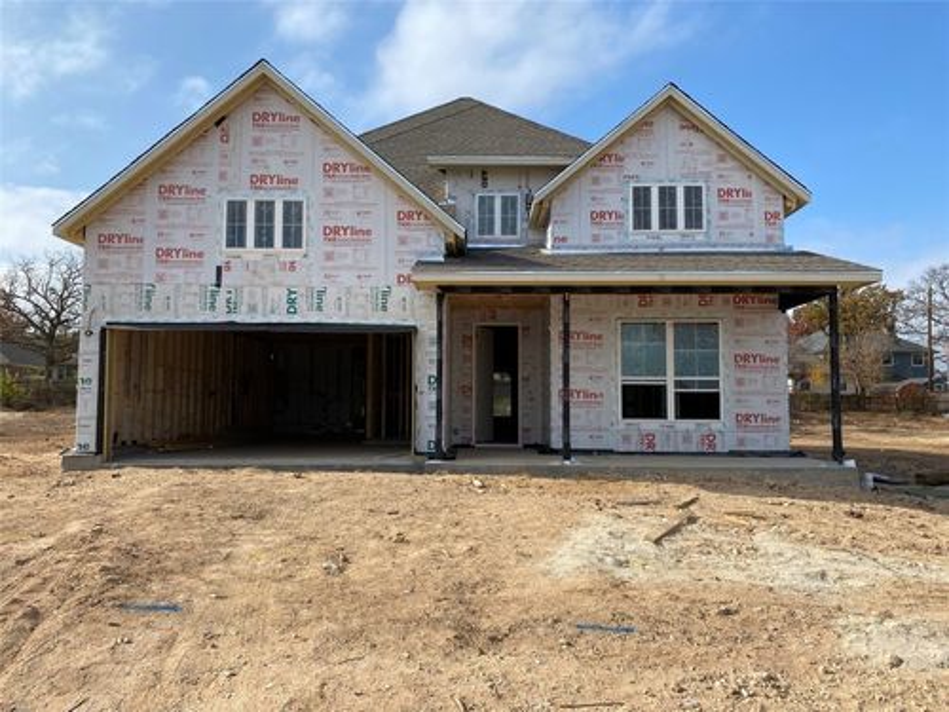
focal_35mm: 26
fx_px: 713
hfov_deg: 67.3
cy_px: 356
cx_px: 474
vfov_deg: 53.1
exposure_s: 1/3300
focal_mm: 4.25
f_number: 1.8
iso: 32
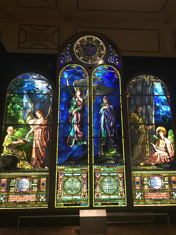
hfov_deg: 49.7
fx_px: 190
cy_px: 118
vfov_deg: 63.4
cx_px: 88
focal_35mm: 28
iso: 100
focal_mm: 3.99
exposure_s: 1/8
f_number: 1.8
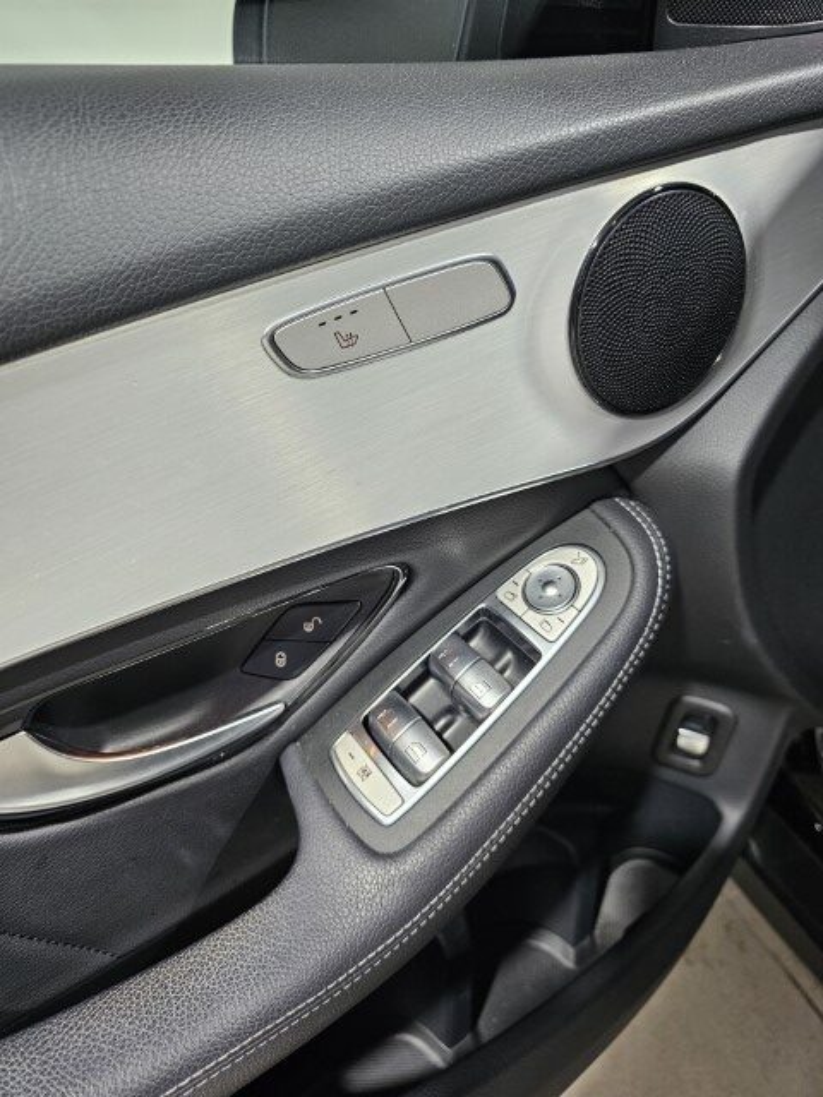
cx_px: 412
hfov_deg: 58.9
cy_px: 548
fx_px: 729
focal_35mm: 23
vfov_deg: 73.9
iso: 320
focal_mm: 6.3
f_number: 1.7
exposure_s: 1/100
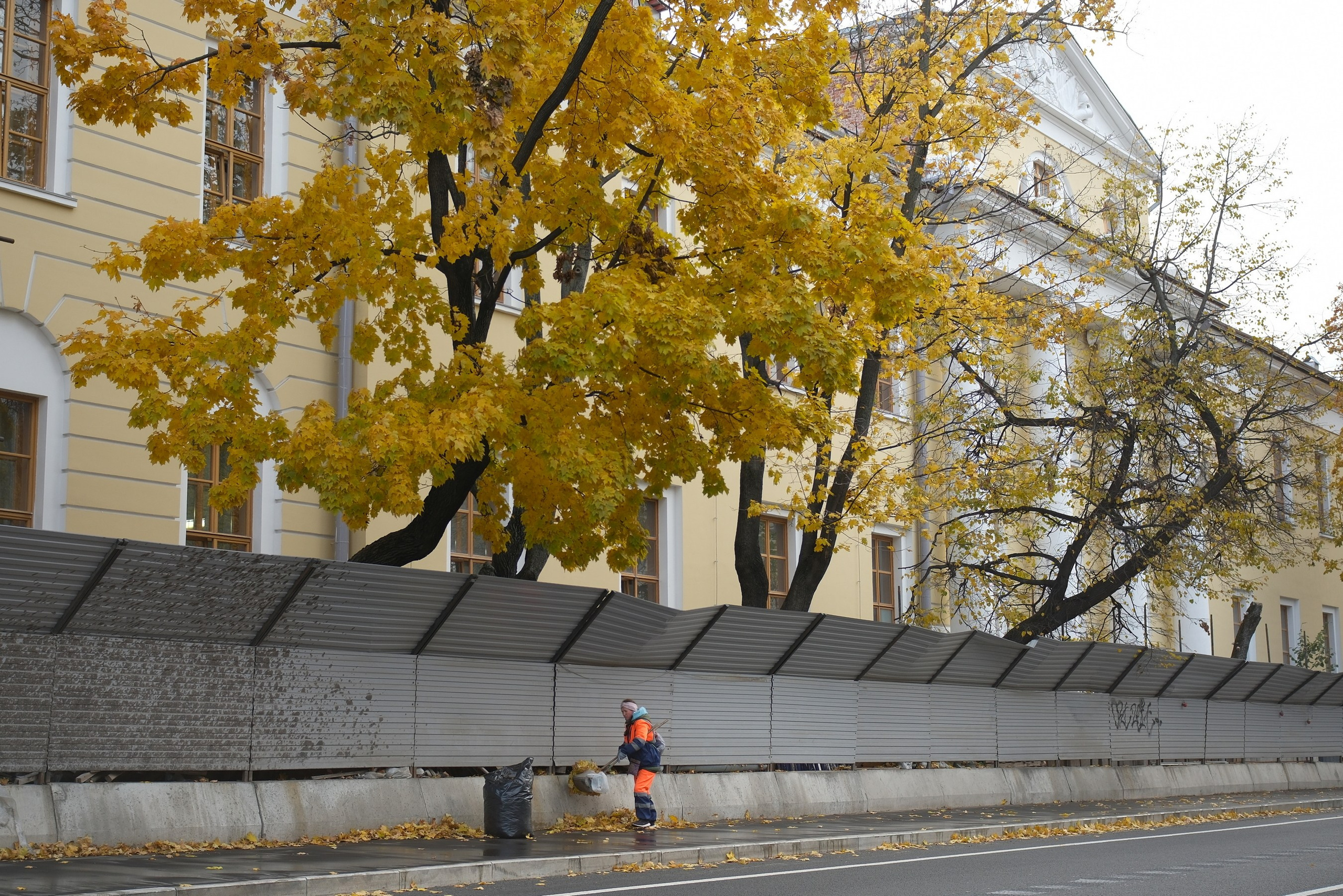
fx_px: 1530
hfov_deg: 47.4
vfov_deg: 32.6
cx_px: 672
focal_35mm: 41
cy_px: 448
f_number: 3.6
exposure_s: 1/180
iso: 160
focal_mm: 27
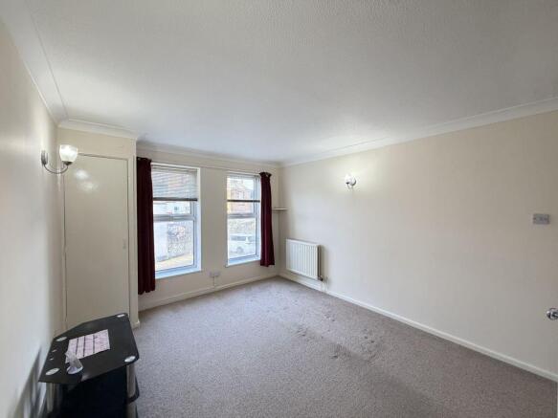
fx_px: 226
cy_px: 209
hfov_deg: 102.1
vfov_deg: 85.7
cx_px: 279
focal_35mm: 14
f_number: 2.2
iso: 320
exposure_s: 1/100
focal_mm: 2.22
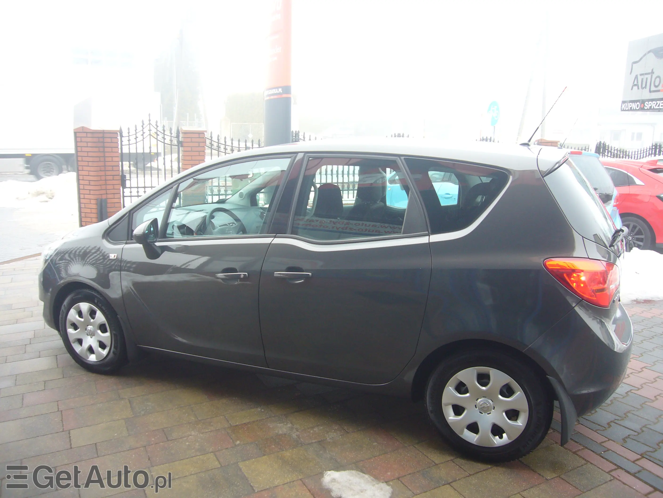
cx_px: 332
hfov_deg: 63.4
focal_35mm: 28
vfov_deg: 49.7
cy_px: 249
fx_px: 536
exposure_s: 1/30
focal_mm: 4.6
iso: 80
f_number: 2.8
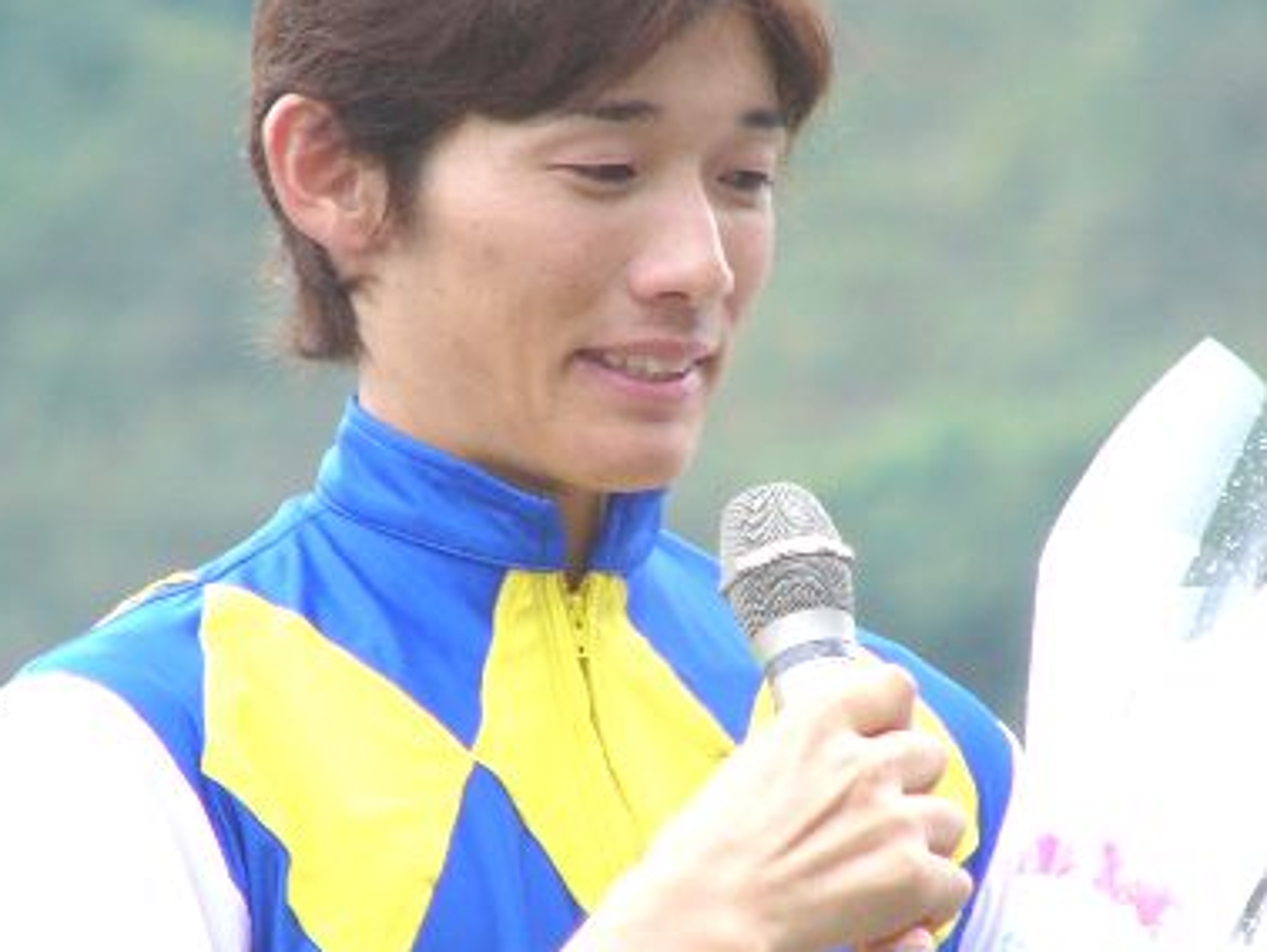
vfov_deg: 2.1
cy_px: 583
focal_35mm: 716
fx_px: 26223
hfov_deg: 2.8
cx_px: 627
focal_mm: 70.3
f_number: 2.8
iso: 50
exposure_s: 1/60
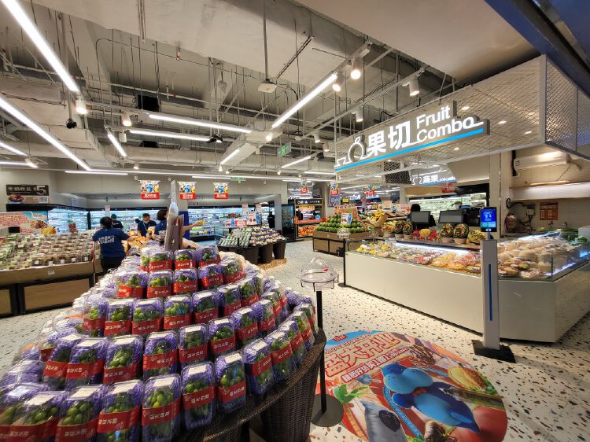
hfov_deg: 106.2
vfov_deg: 89.9
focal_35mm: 13
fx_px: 222
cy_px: 221
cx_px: 295
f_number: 2.2
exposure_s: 1/100
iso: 40
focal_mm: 1.74
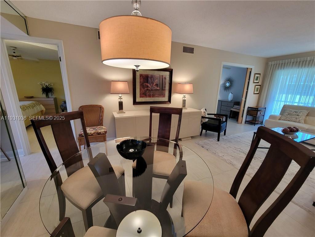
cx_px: 158
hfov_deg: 106.2
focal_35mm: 13
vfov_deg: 89.9
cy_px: 118
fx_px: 118
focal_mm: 2.2
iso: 200
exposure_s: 1/60
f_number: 2.2
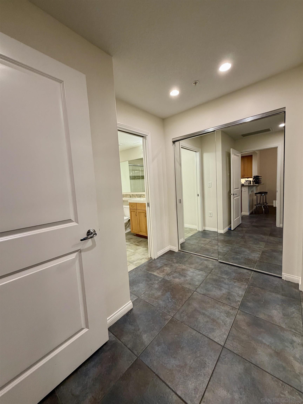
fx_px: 163
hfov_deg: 85.7
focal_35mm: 14
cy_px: 202
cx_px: 152
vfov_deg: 102.1
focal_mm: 2.22
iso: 250
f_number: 2.2
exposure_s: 1/60
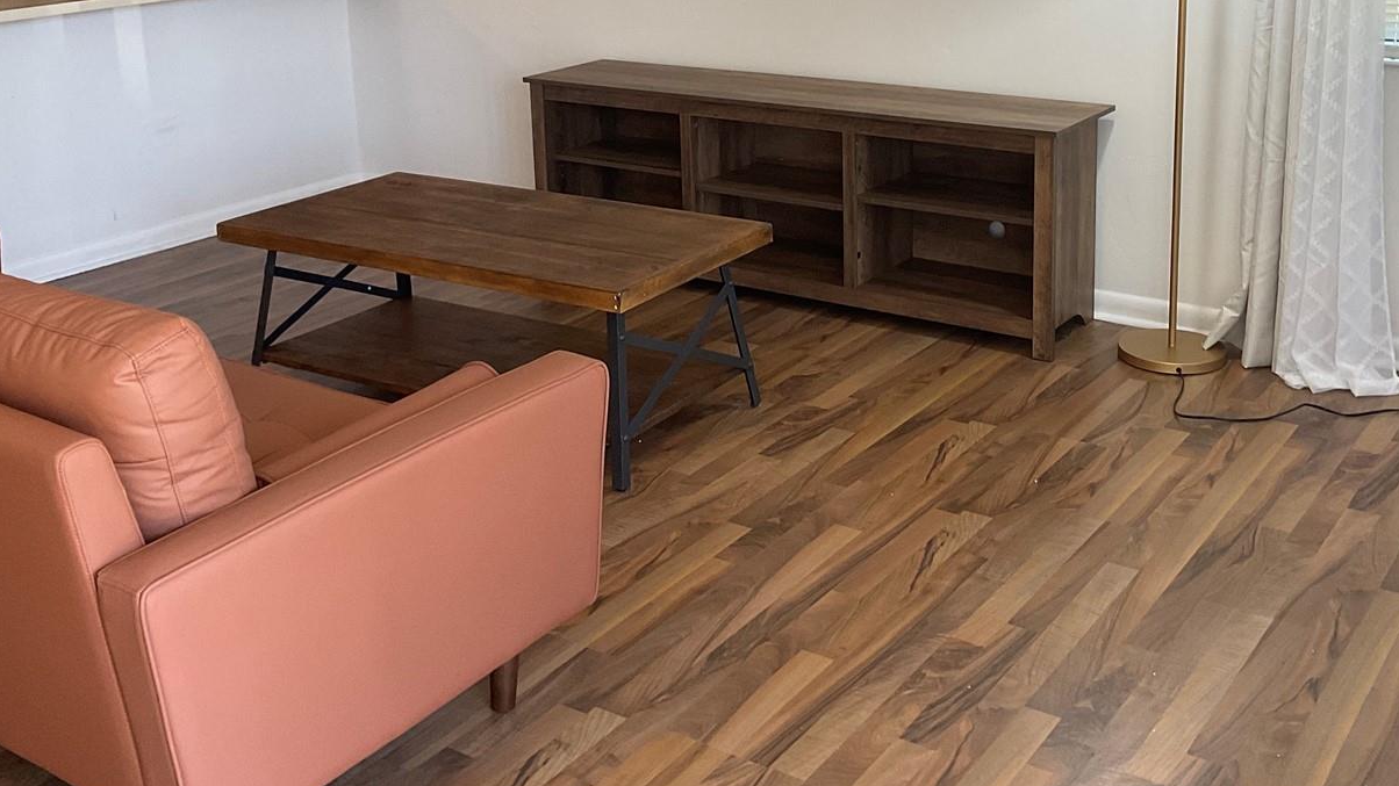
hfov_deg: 48.3
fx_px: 1558
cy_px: 137
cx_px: 755
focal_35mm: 42
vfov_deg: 27.7
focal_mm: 3
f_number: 1.8
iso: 64
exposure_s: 1/64
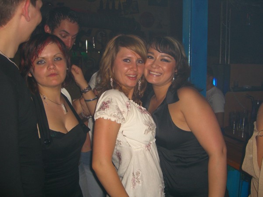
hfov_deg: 49.0
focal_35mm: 38
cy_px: 98
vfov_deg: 37.7
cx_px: 132
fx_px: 289
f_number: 2.8
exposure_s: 1/60
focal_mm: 7.9
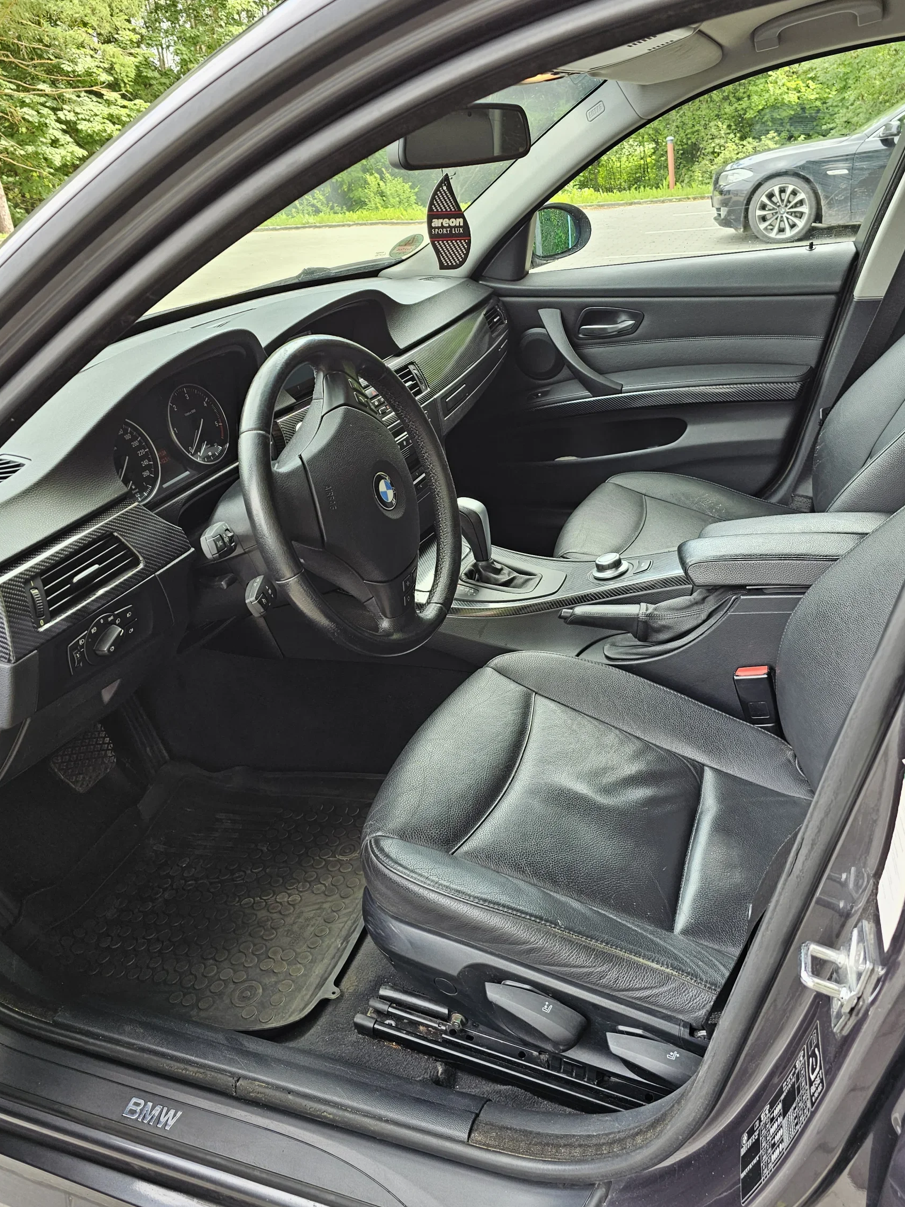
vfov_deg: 67.3
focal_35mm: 26
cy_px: 571
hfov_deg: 52.9
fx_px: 907
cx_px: 506
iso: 50
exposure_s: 1/120
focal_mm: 6.3
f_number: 1.7
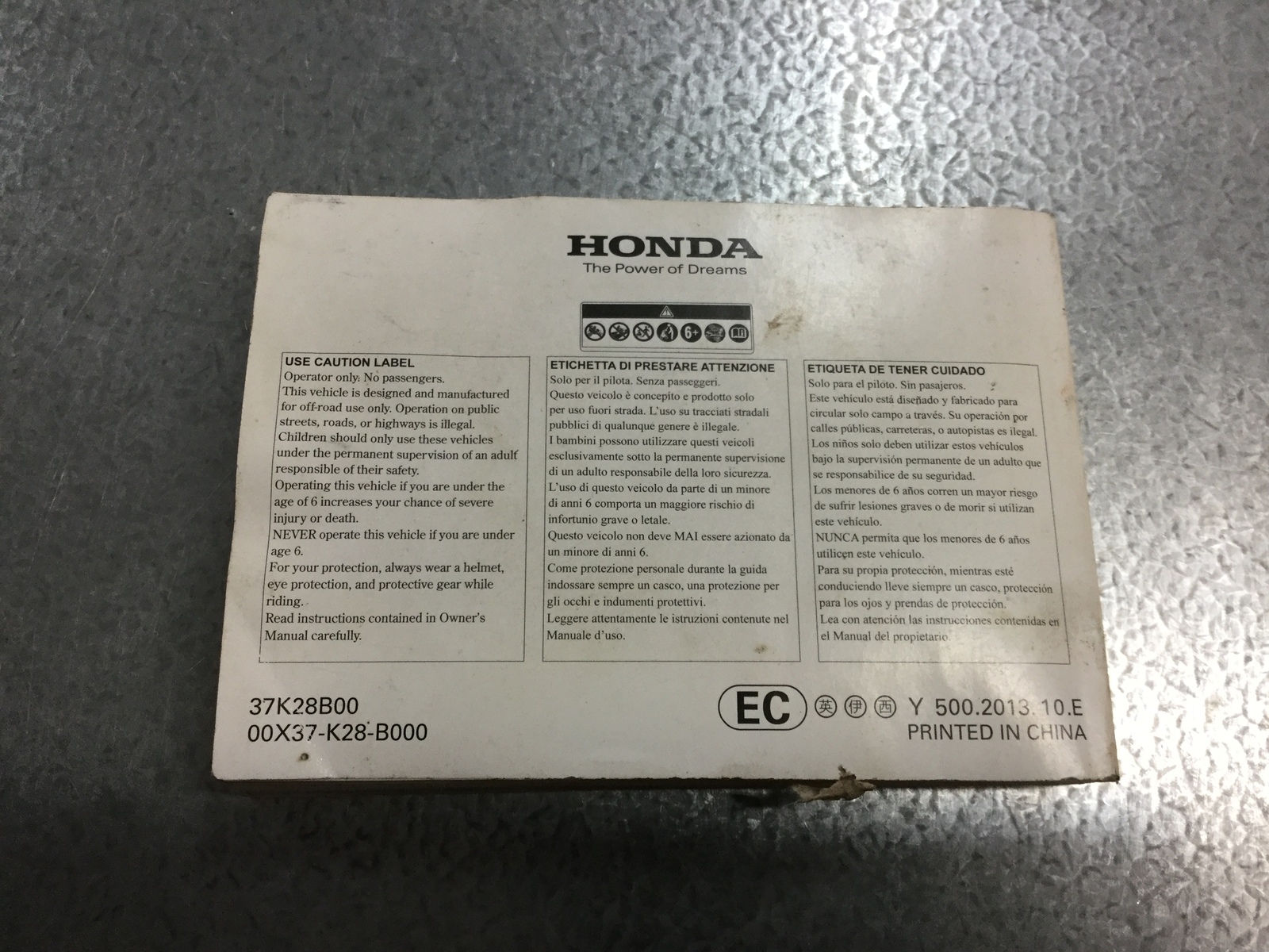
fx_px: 1136
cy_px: 476
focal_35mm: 31
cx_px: 634
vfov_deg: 45.4
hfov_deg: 58.4
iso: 50
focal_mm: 3.3
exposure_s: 1/33
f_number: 2.4
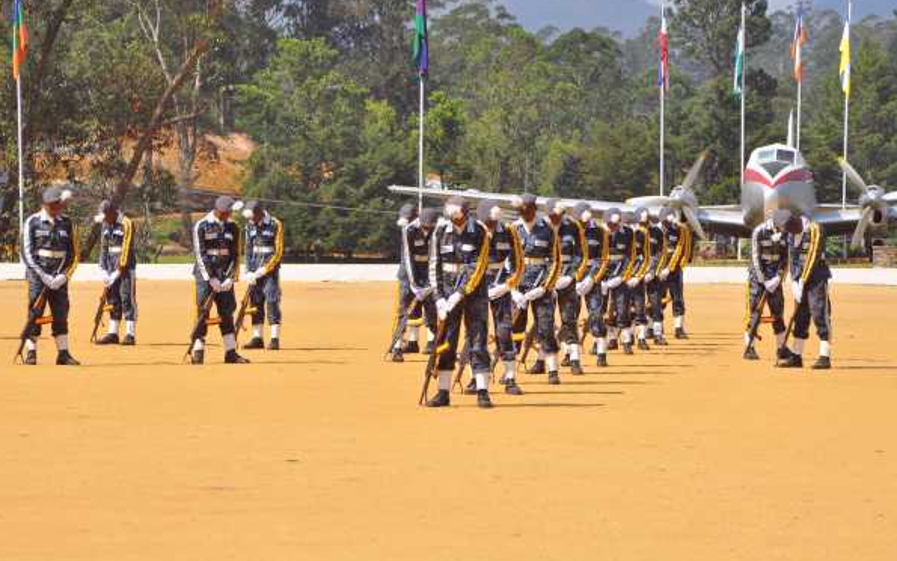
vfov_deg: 8.1
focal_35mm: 162
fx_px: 3949
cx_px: 446
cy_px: 291
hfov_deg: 13.0
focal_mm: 105
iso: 200
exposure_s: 1/160
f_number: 14
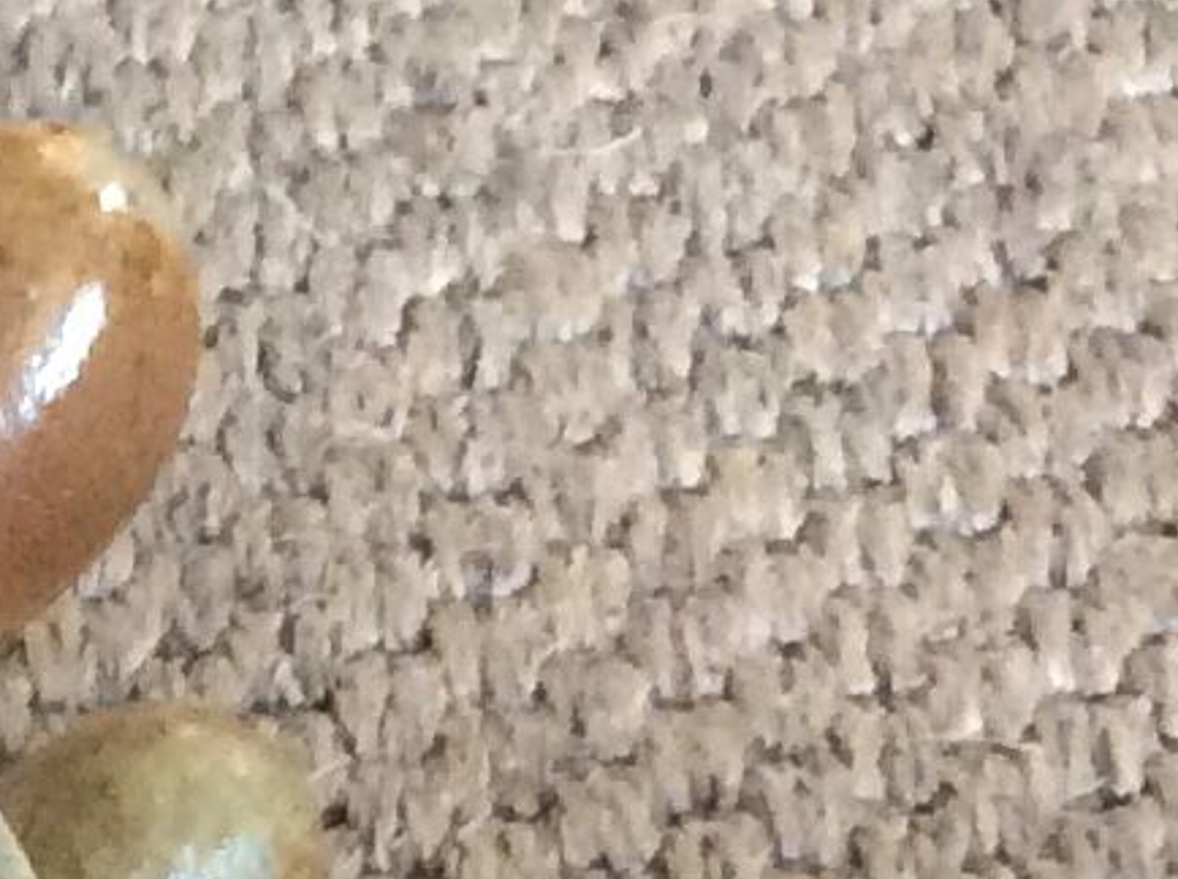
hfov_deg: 10.4
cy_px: 1888
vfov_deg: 7.4
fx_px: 6489
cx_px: 632
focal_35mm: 191
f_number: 2.4
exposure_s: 1/25
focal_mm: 3.3
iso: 200
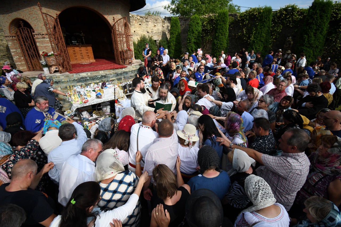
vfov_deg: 77.3
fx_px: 142
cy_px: 114
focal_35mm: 15
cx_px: 170
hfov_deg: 100.4
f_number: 4.5
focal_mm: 10
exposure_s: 1/4000
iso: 640
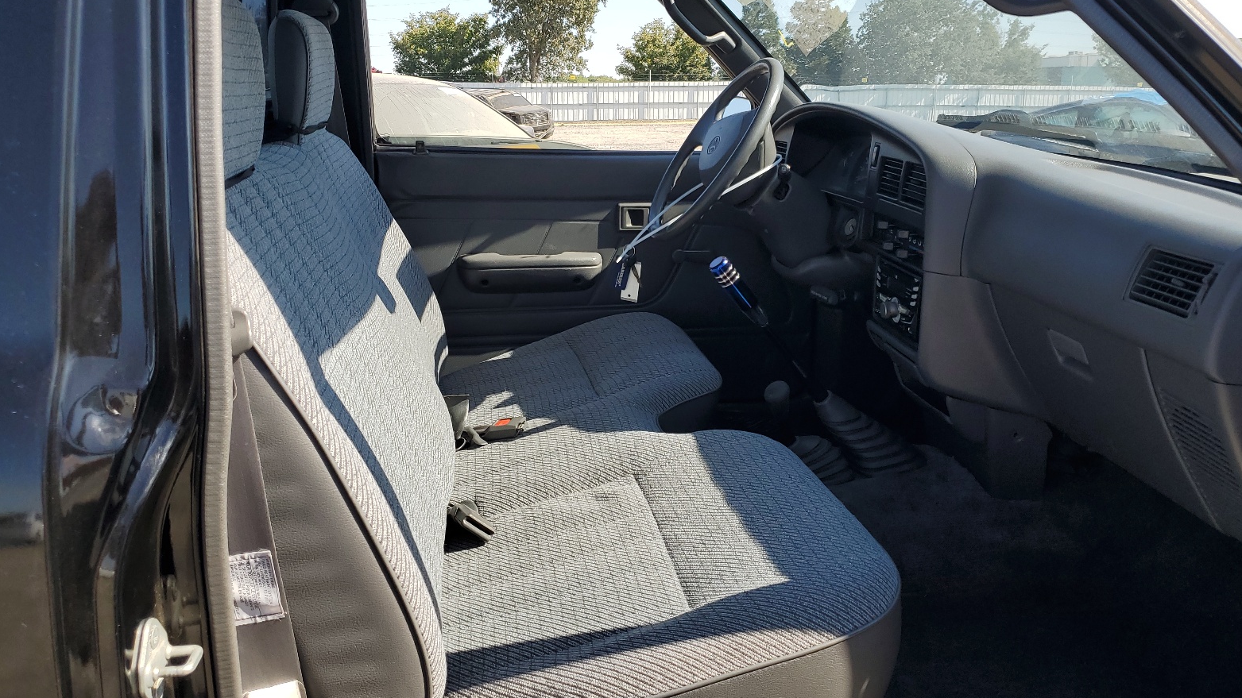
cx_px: 621
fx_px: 955
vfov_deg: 40.2
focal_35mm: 29
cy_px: 327
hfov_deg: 66.1
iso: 50
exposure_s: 1/1250
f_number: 1.5
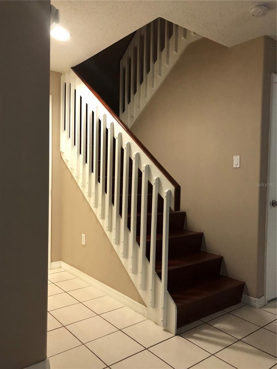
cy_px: 184
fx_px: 299
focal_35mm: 28
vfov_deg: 63.4
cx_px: 138
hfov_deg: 49.7
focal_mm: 4
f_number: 1.8
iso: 80
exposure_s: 1/15
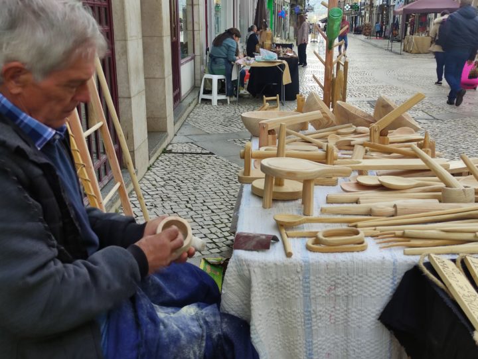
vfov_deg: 54.9
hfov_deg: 69.4
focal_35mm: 25
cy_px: 180
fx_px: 345
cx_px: 239
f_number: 1.89
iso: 100
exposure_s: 1/269
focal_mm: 5.43
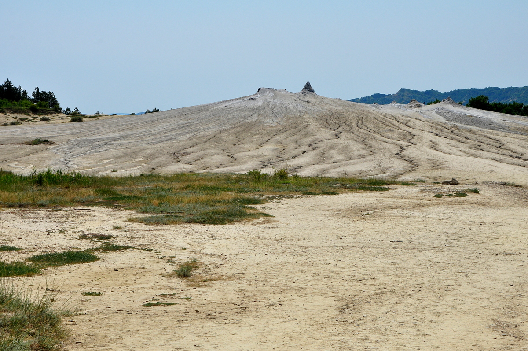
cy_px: 176
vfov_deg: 18.1
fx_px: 1099
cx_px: 264
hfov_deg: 27.0
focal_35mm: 75
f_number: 13
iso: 400
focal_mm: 50
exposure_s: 1/640
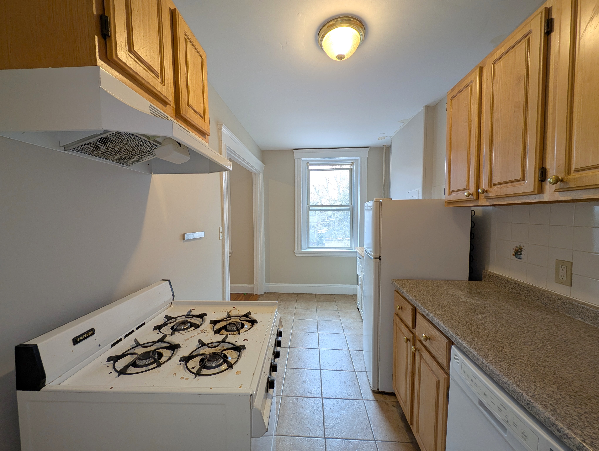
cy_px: 226
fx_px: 208
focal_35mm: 12
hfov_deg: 110.5
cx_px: 300
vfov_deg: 94.6
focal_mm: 2.23
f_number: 1.95
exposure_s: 1/132
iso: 123
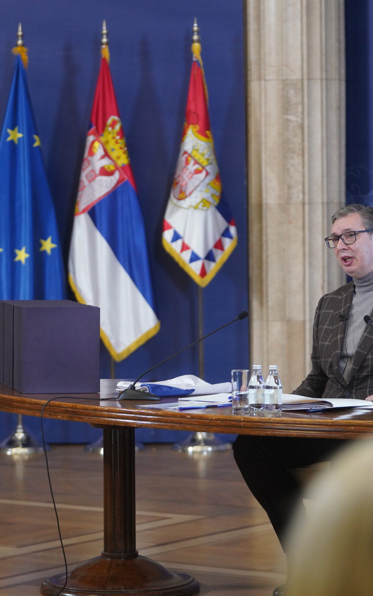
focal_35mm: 147
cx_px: 181
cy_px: 298
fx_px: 2391
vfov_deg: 14.2
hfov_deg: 8.9
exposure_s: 1/200
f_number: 2.8
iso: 3200
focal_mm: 96
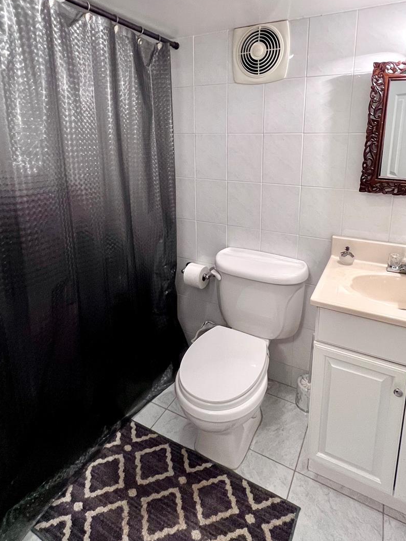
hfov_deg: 68.4
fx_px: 297
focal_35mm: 19
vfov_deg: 82.9
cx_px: 229
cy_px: 199
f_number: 1.8
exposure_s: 1/60
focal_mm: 1.57
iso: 200
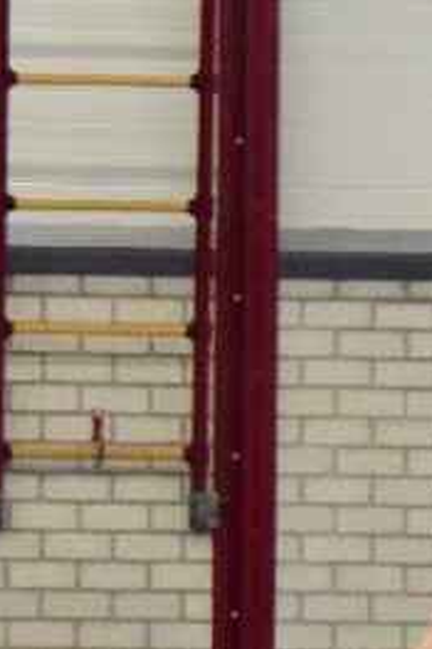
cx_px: 417
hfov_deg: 6.8
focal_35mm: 200
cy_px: 642
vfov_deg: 10.2
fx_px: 3604
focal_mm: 40
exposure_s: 1/200
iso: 5000
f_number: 7.1
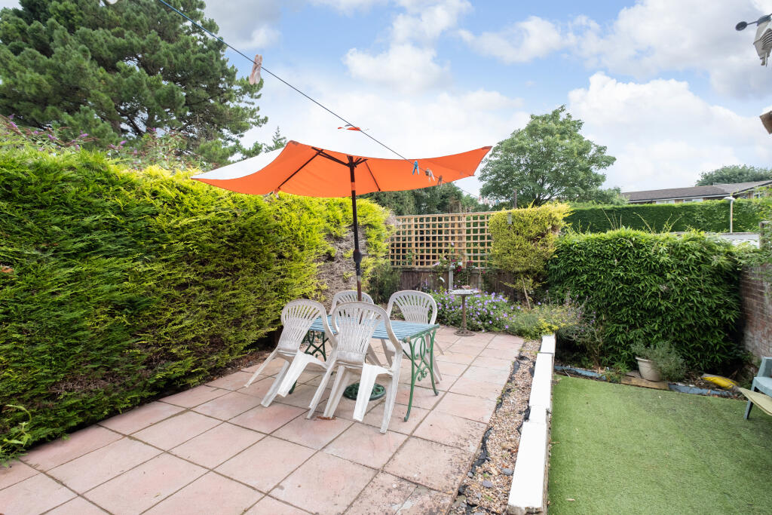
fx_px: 322
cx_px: 386
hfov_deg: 100.4
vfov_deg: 77.3
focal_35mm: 15
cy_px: 258
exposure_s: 1/500
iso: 640
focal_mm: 10
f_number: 5
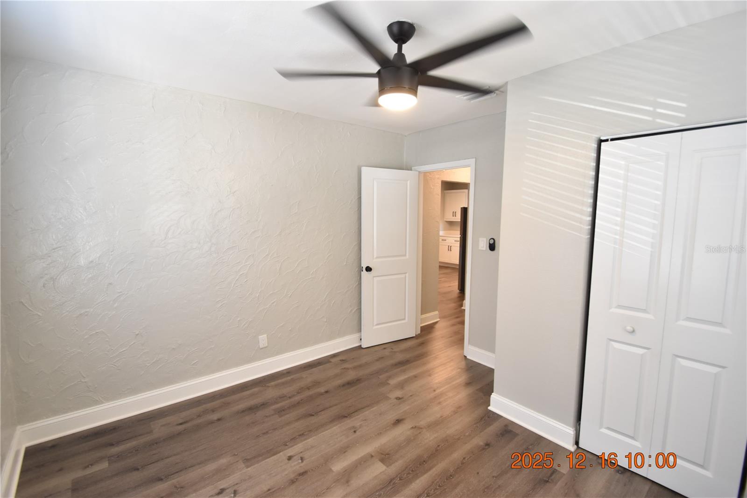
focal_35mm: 15
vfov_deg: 77.3
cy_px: 249
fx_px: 311
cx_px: 374
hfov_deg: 100.4
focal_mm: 10
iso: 800
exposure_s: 1/60
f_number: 3.5
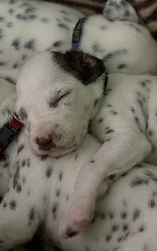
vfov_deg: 40.3
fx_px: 342
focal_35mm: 50
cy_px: 126
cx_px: 75
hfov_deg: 25.8
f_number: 1.78
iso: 800
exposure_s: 1/25
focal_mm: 6.76
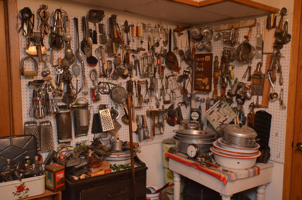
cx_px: 151
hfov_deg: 53.2
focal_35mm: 36
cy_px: 100
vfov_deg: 36.7
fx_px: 301
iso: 3200
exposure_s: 1/60
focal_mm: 24
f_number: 4.5
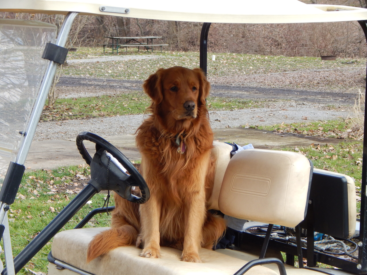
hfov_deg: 17.3
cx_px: 184
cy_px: 138
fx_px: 1209
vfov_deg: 13.0
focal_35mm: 114
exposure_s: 1/125
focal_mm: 20.5
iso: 125
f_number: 4.6
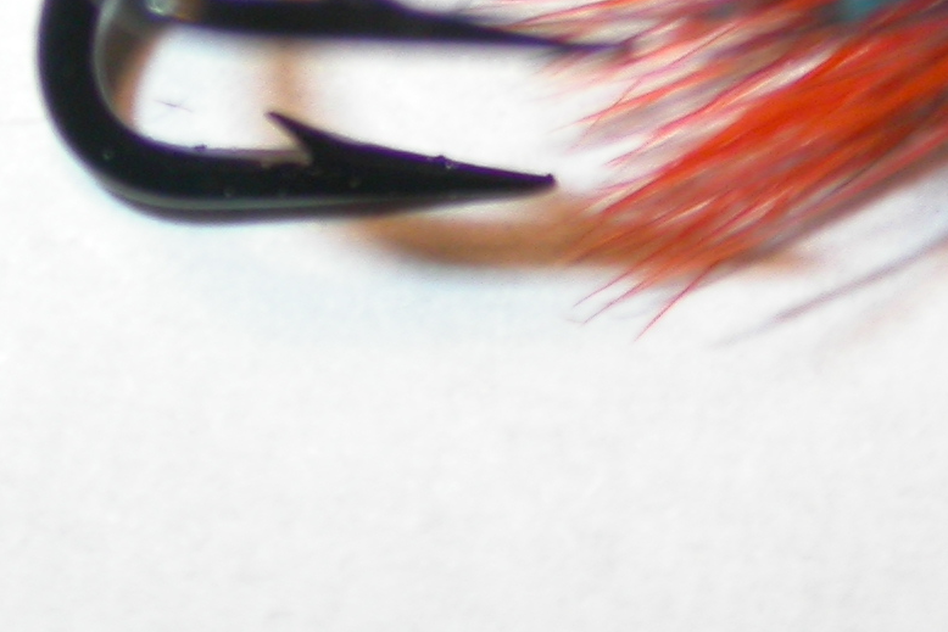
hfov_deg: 6.4
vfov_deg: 4.2
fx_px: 8480
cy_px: -364
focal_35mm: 322
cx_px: 553
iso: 100
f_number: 4.1
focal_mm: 22
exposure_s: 1/146
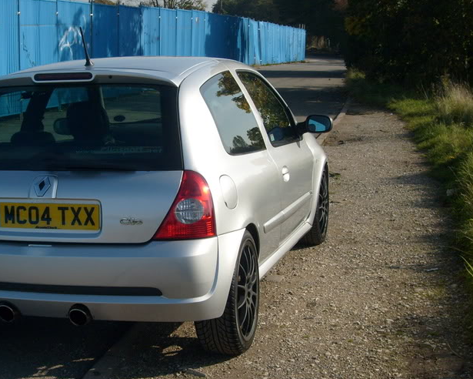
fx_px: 924
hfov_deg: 28.6
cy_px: 211
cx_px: 168
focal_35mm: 66
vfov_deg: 23.1
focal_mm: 8.7
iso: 80
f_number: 8.4
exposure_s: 1/250
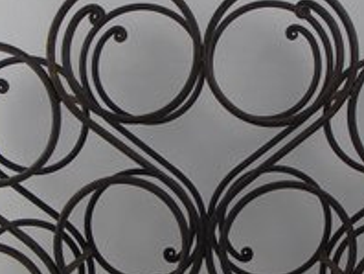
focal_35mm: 64
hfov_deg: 30.2
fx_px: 674
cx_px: 205
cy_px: 194
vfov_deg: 22.8
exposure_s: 1/160
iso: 200
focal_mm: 6.64
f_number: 4.7
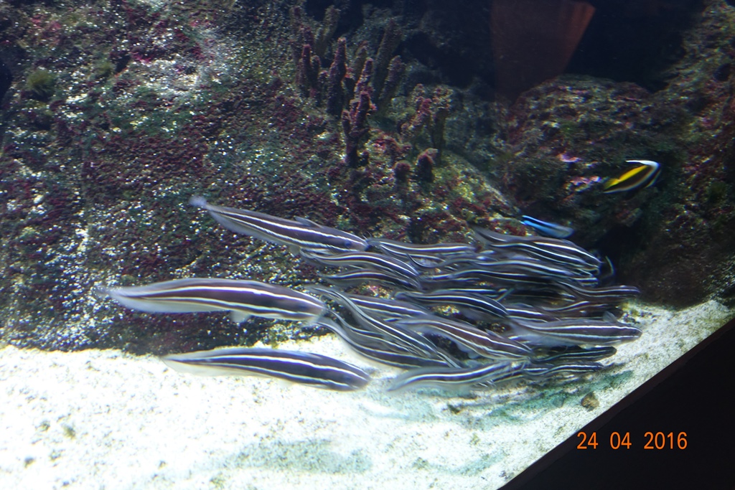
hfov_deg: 73.7
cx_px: 368
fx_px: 490
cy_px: 245
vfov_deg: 53.1
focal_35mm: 24
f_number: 1.8
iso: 400
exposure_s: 1/30
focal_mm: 8.8
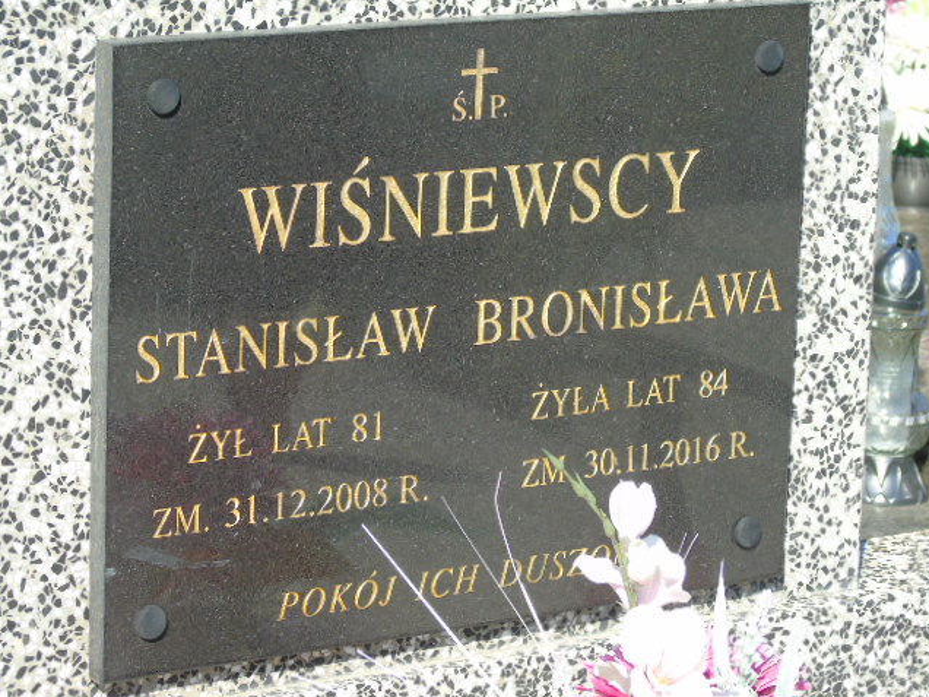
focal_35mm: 143
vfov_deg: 10.4
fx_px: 3838
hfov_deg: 13.8
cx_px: 466
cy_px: 349
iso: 80
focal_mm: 25
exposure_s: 1/200
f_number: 4.7
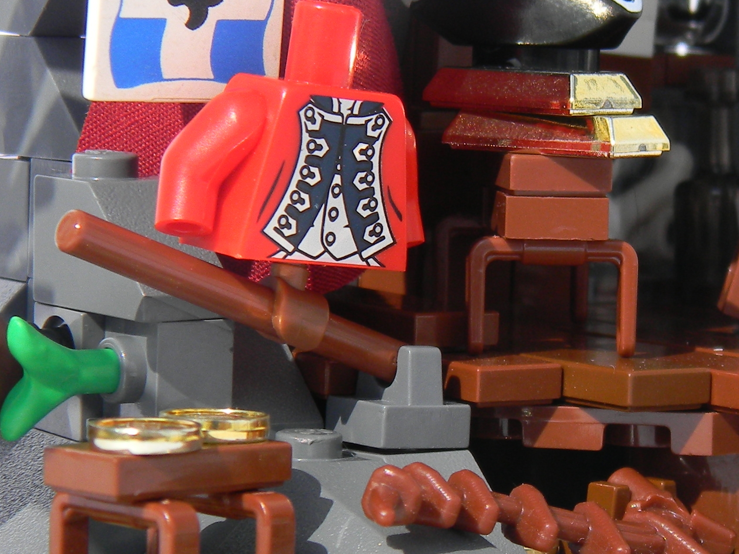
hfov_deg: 12.3
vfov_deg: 9.4
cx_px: 749
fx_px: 3373
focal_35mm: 158
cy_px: 120
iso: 80
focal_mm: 12.2
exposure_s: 1/710
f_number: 4.3
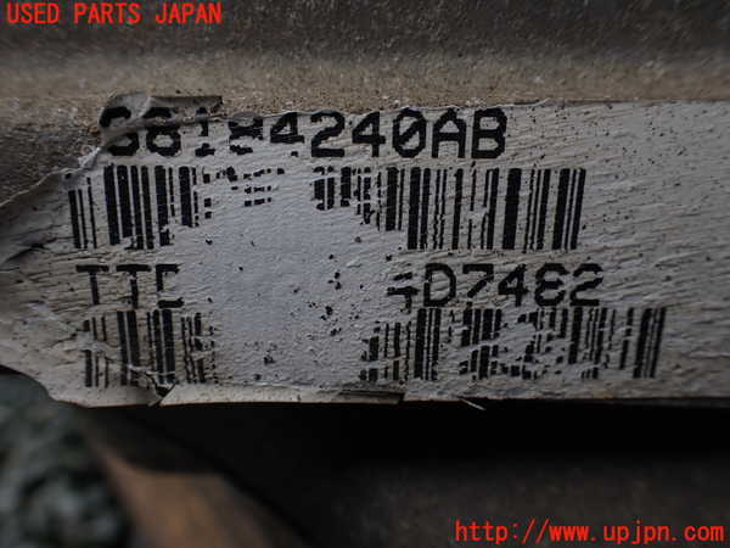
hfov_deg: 60.0
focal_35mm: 30
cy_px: 274
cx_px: 365
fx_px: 633
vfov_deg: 46.8
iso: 100
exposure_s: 1/200
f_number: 3.2
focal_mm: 5.4
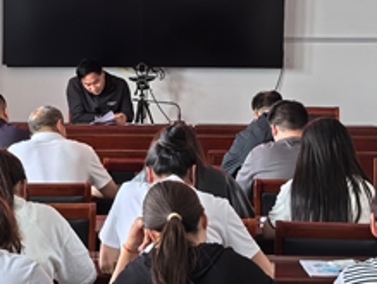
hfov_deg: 15.3
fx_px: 1396
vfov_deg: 11.6
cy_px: 113
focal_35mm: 128
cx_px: 112
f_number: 2
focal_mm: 5.75
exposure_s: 1/100
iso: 250
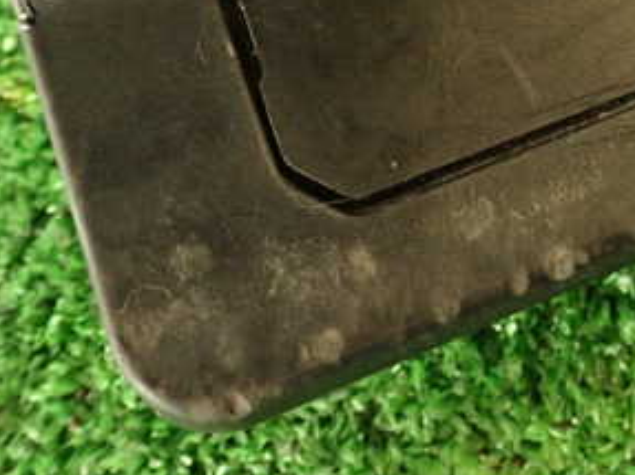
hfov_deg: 27.6
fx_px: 1229
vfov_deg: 21.1
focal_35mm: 67
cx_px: 611
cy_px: -9
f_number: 2.4
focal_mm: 5.79
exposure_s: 1/30
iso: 500
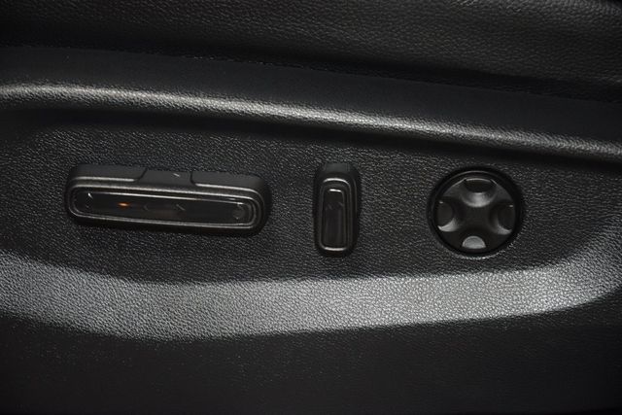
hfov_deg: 19.5
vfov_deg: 13.0
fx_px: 1814
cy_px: 208
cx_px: 311
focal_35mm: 105
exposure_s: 1/50
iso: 1800
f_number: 4.5
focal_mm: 70
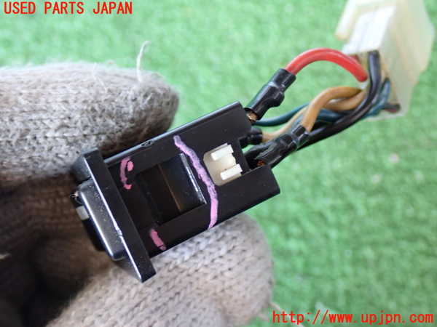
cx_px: 218
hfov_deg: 38.2
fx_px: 631
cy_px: 164
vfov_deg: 29.1
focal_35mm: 50
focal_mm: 9.01
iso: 800
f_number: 3.2
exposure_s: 1/25
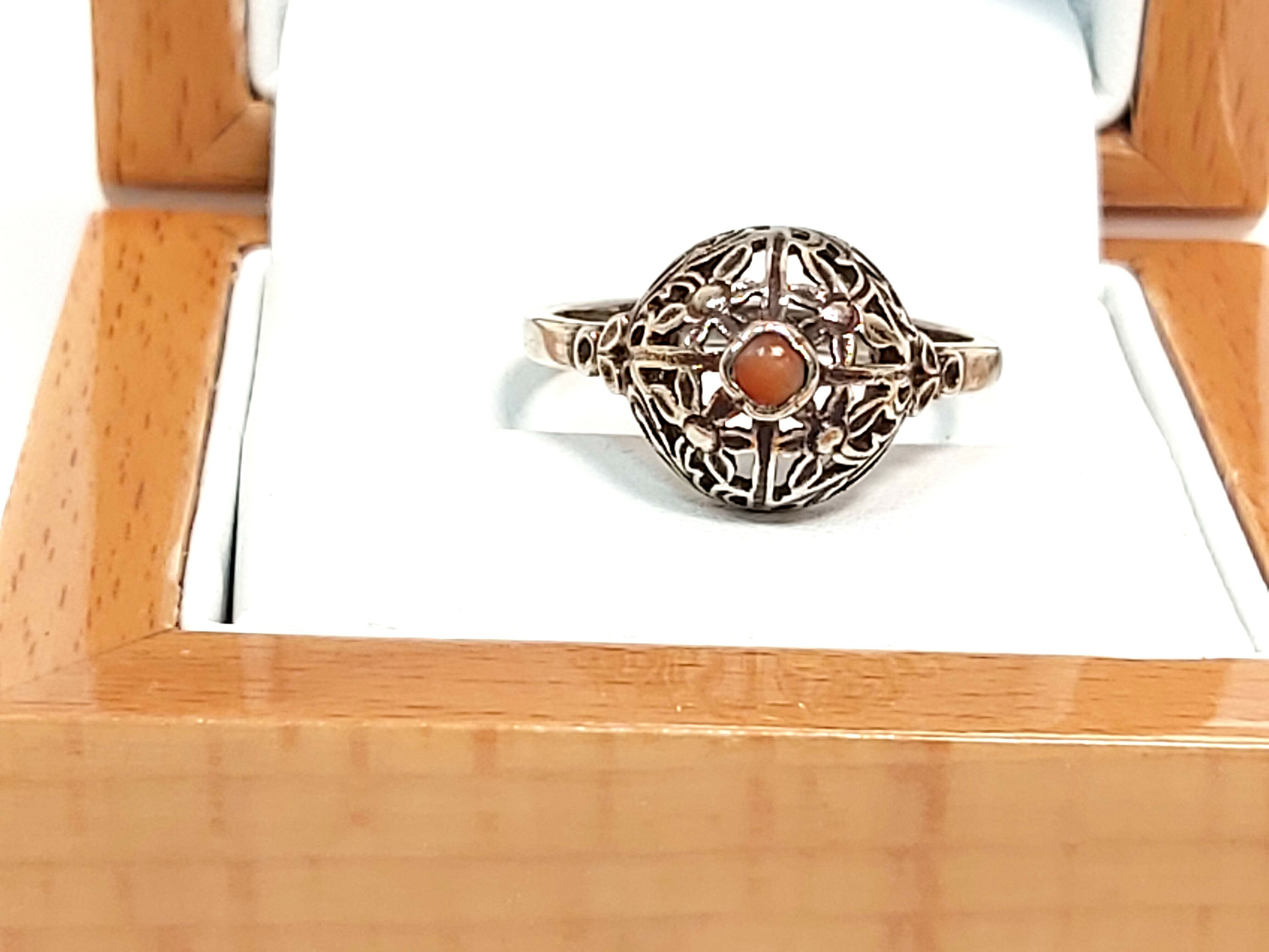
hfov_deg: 67.3
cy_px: 476
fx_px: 953
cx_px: 634
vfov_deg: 53.1
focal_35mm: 26
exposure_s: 1/50
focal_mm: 3.92
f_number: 1.7
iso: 64
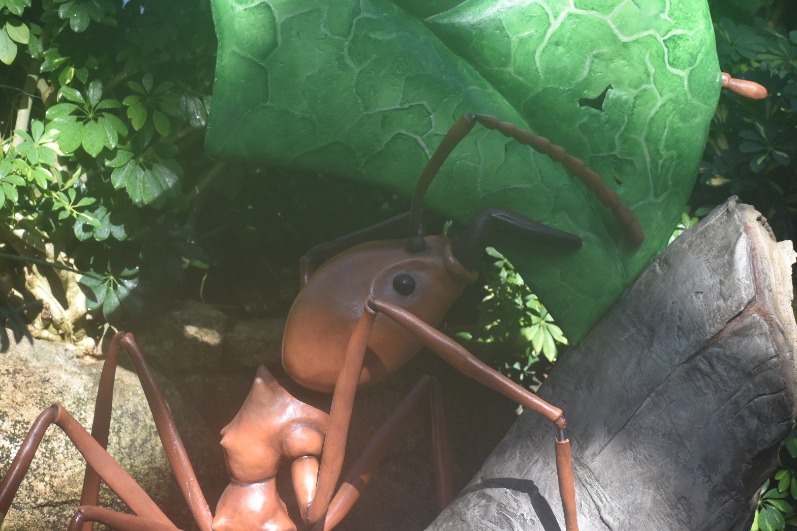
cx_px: 398
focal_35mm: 105
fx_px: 2324
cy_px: 266
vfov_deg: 13.0
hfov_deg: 19.5
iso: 720
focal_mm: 70
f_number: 4.5
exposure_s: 1/1000
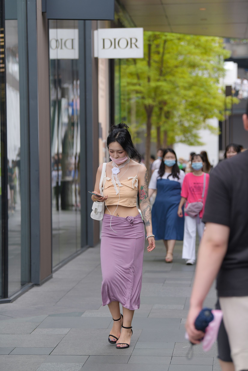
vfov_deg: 18.6
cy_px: 186
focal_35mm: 110
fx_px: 1136
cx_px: 124
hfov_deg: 12.5
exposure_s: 1/640
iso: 320
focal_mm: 110
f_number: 3.5
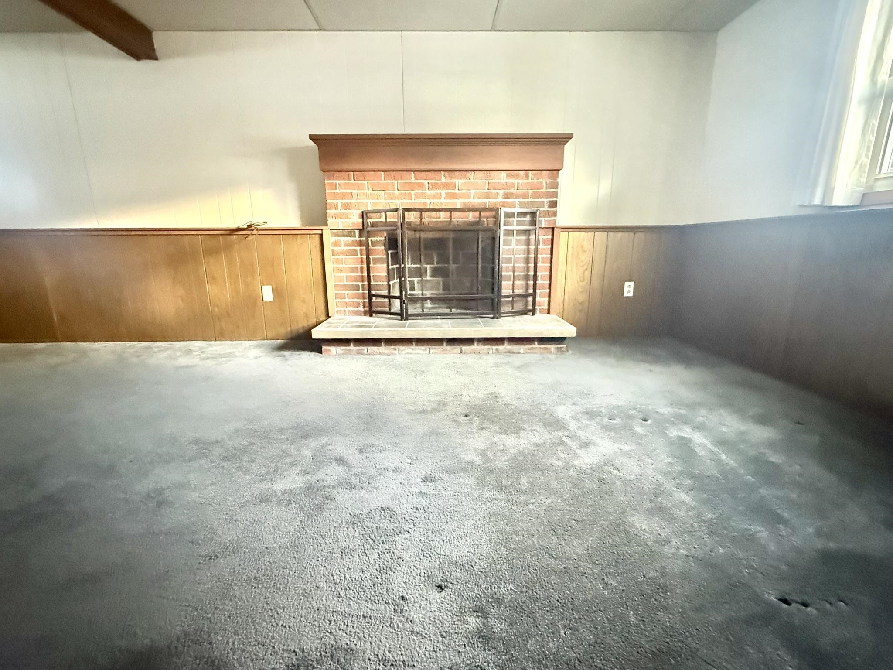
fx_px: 361
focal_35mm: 14
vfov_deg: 85.7
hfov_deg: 102.1
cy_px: 335
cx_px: 446
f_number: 2.2
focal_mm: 2.22
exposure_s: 1/48
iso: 1600
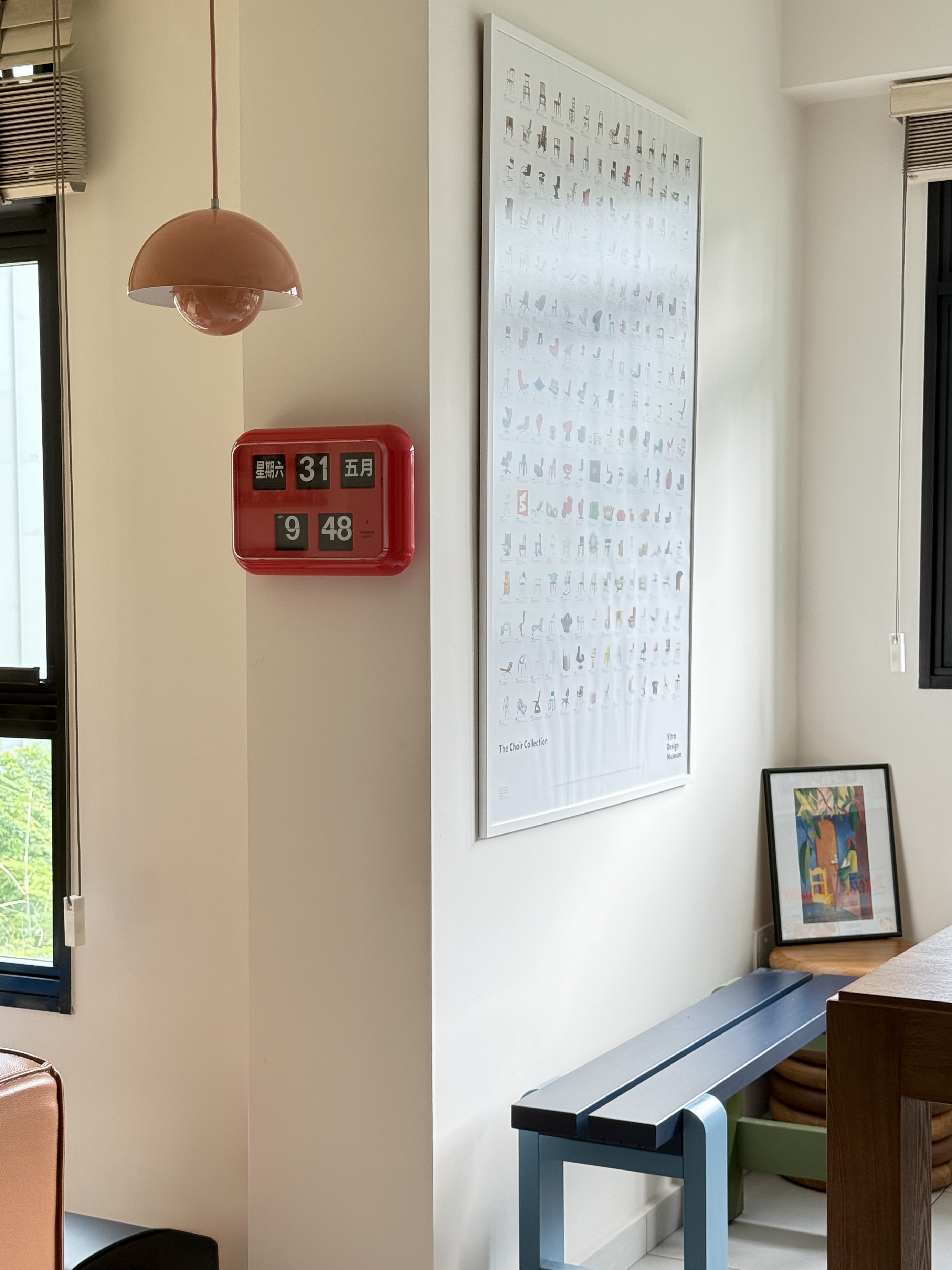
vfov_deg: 39.7
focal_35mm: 48
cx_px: 476
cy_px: 635
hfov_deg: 30.3
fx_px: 1760
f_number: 1.78
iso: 160
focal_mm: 6.76
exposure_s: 1/120
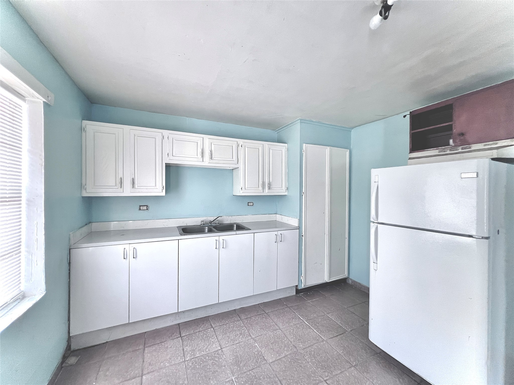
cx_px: 257
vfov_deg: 89.9
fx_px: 193
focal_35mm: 13
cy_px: 192
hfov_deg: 106.2
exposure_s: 1/99
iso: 200
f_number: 1.8
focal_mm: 1.57
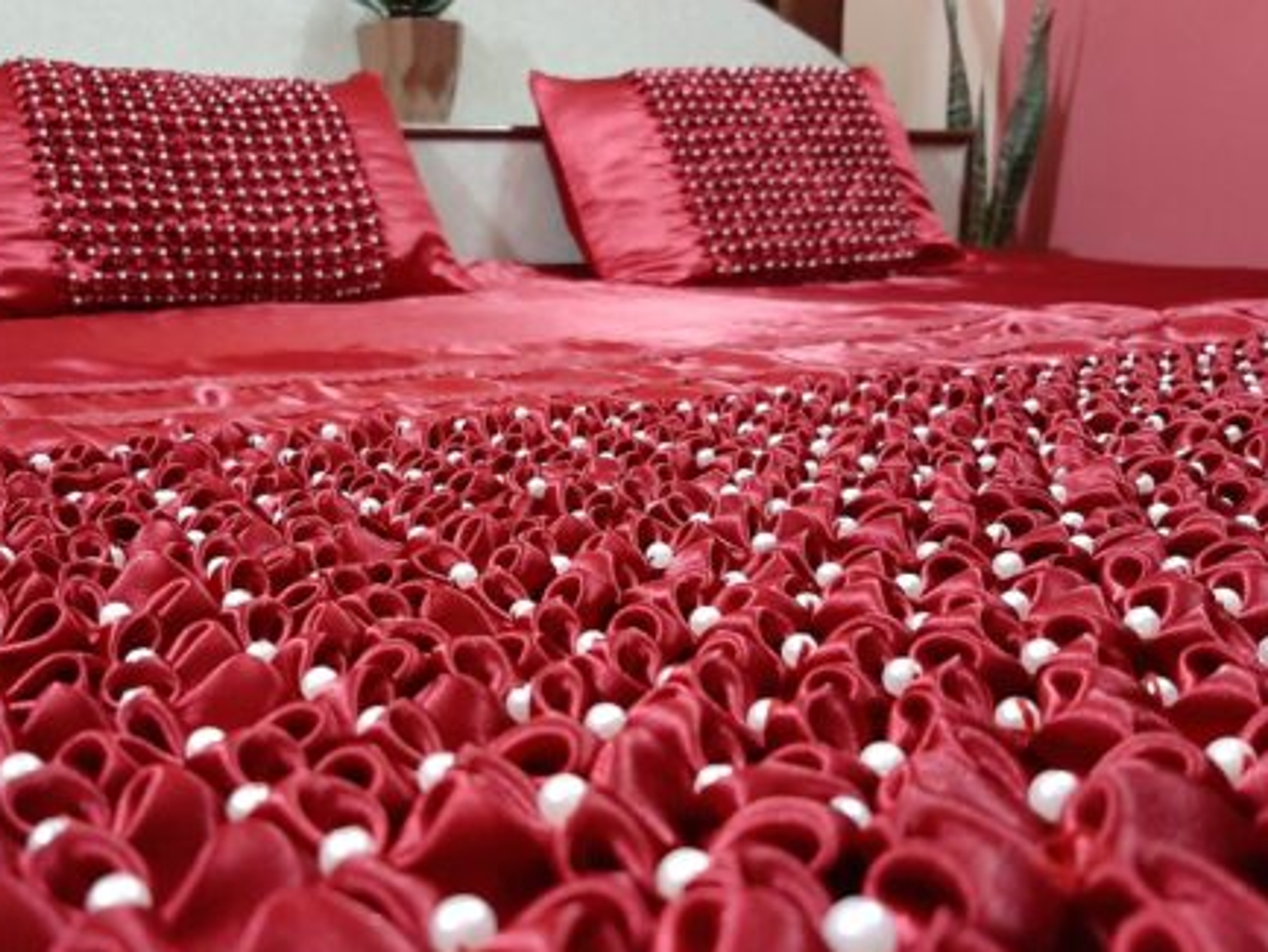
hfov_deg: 51.0
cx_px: 510
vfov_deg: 39.5
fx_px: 1319
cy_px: 562
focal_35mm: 36
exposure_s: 1/20
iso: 400
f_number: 1.7
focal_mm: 3.93
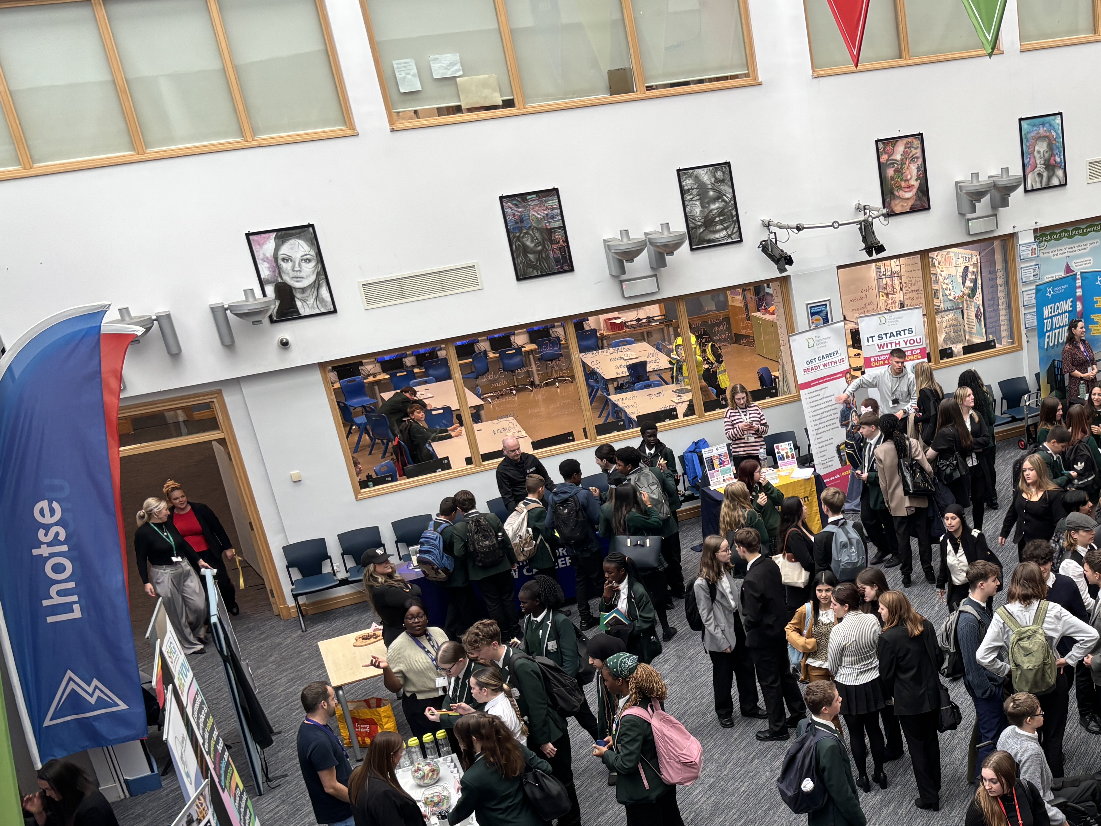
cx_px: 925
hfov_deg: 40.6
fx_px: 1399
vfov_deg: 32.3
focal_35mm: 44
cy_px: 610
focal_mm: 5.96
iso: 125
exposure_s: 1/100
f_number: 1.6
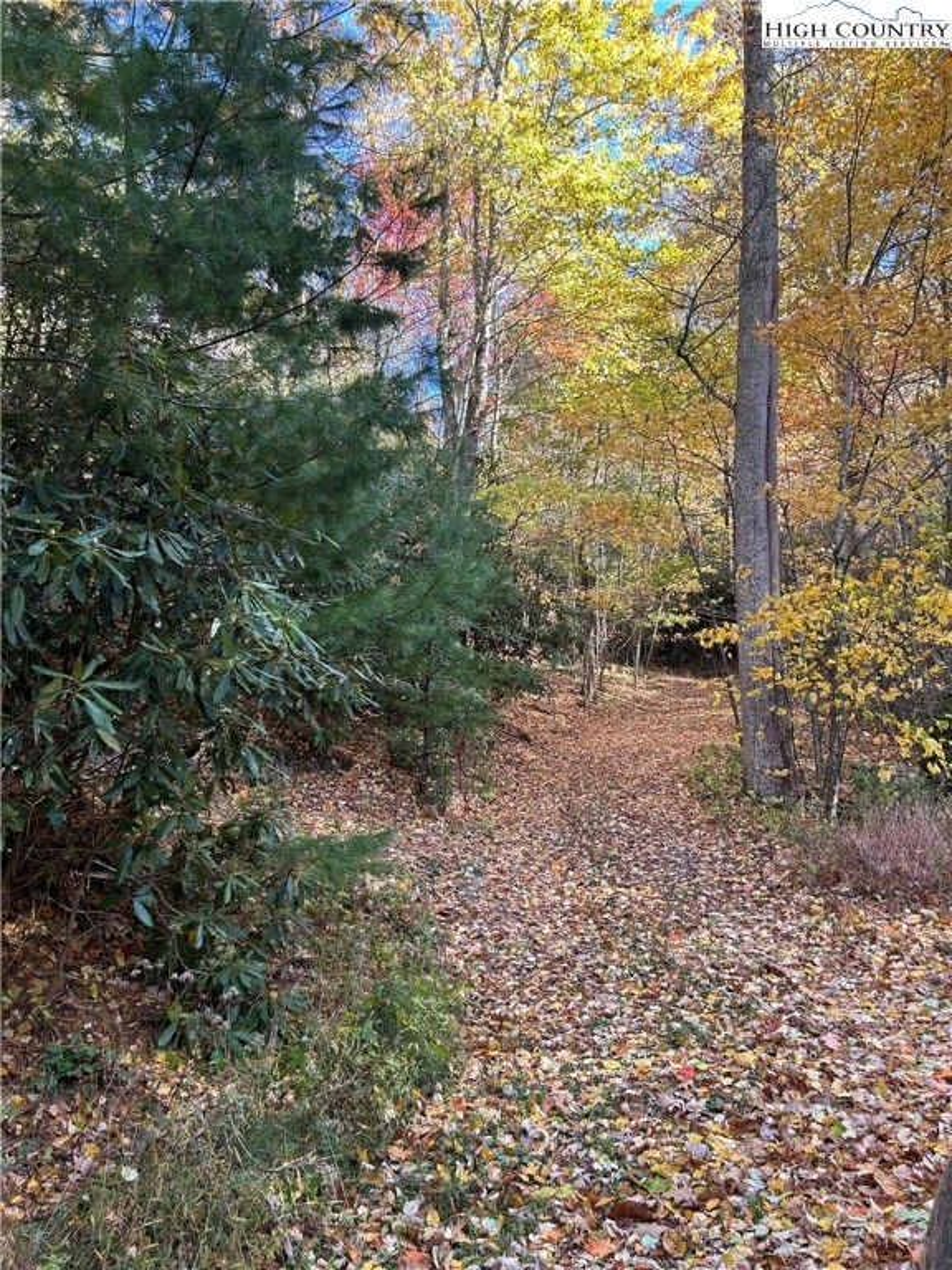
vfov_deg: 67.3
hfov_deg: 53.1
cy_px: 635
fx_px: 953
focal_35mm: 26
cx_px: 476
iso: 40
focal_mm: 5.7
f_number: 1.5
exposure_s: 1/130
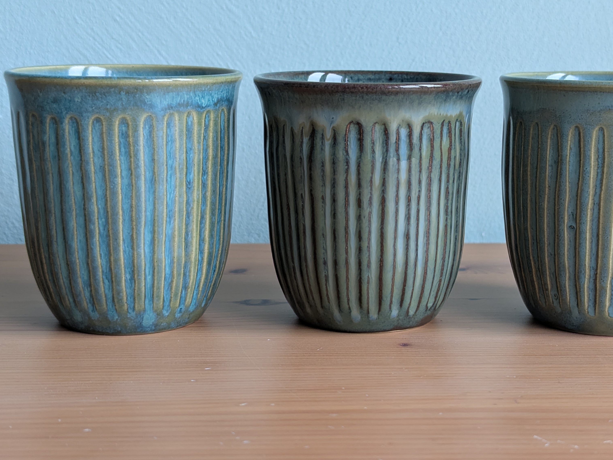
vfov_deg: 22.6
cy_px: 213
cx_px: 365
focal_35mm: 65
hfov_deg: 29.8
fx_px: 1151
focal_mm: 6.81
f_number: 1.85
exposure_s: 1/23.8
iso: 87
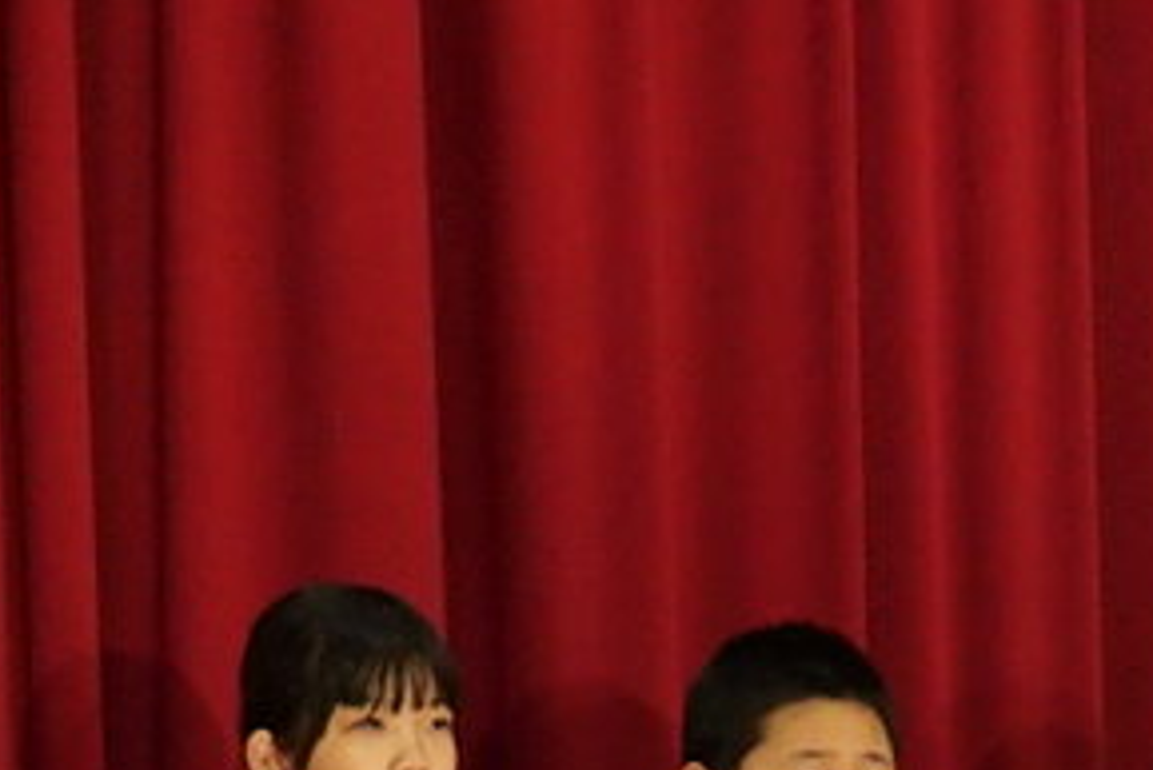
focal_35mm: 500
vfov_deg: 2.7
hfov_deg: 4.1
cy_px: 1704
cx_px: 1341
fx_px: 16021
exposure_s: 1/160
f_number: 5.6
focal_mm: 70
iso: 2000
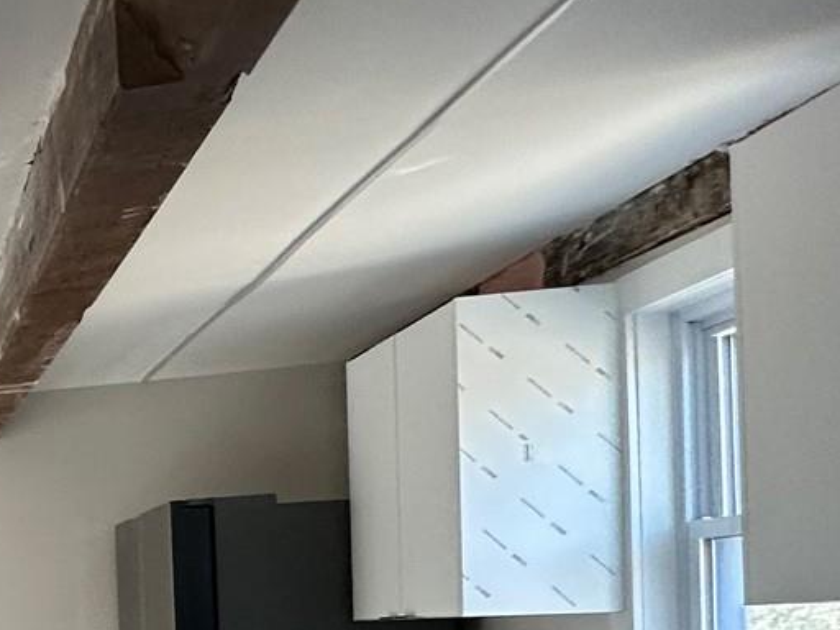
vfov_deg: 24.6
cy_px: 661
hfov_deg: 23.2
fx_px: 1359
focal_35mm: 56
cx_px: -576
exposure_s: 1/99
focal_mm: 2.22
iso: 160
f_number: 2.2
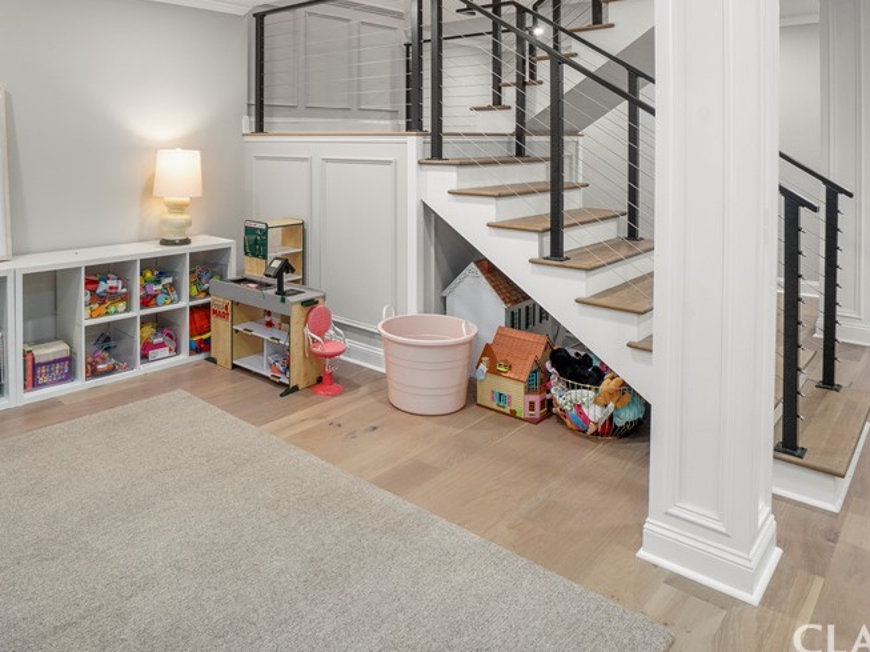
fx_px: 603
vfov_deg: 54.7
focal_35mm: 24
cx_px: 350
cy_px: 183
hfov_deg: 70.9
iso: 500
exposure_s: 1/10
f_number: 8
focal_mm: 10
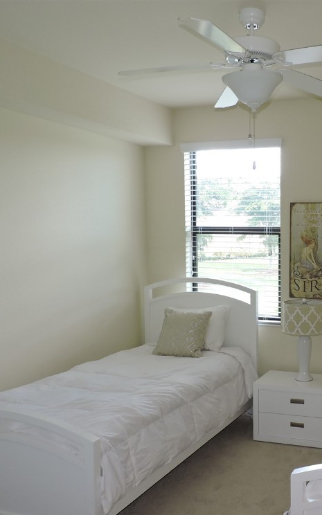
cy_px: 265
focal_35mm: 35
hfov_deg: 33.7
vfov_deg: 55.3
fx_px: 491
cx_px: 310
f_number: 3
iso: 160
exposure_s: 1/40
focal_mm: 4.3
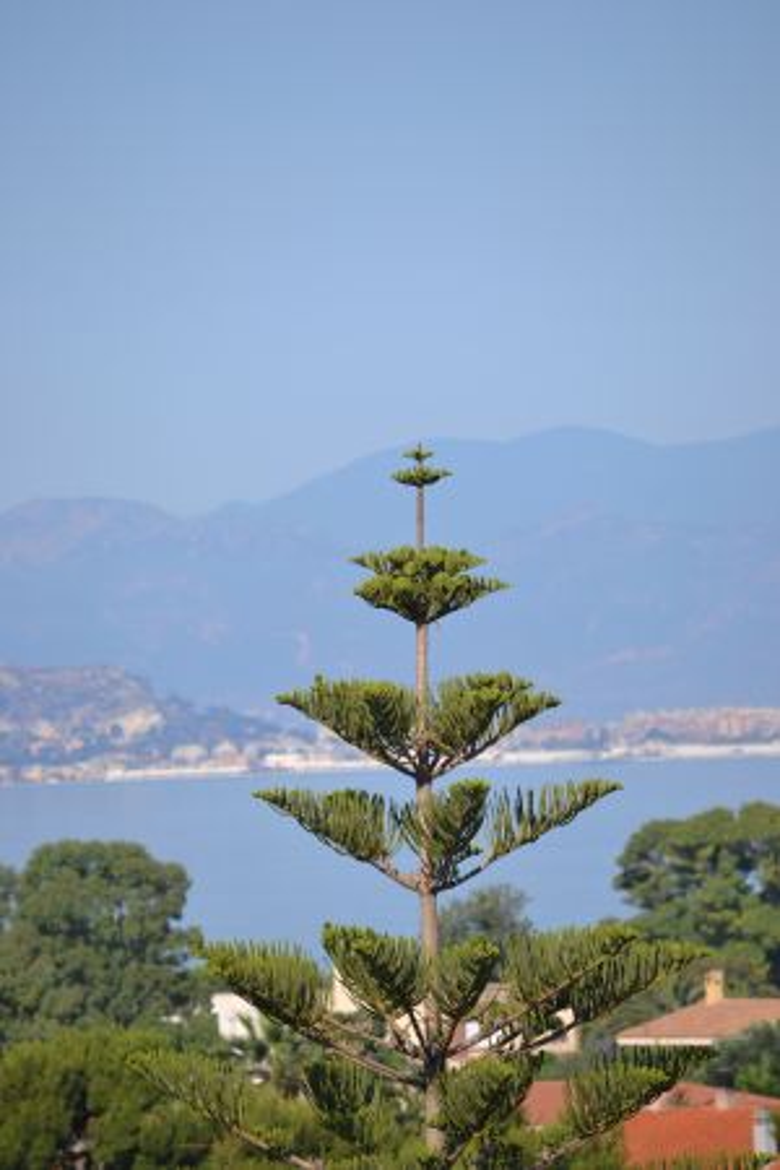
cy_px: 585
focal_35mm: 360
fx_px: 11699
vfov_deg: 5.7
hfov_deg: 3.8
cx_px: 390
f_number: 5.6
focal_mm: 240
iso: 100
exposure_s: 1/500
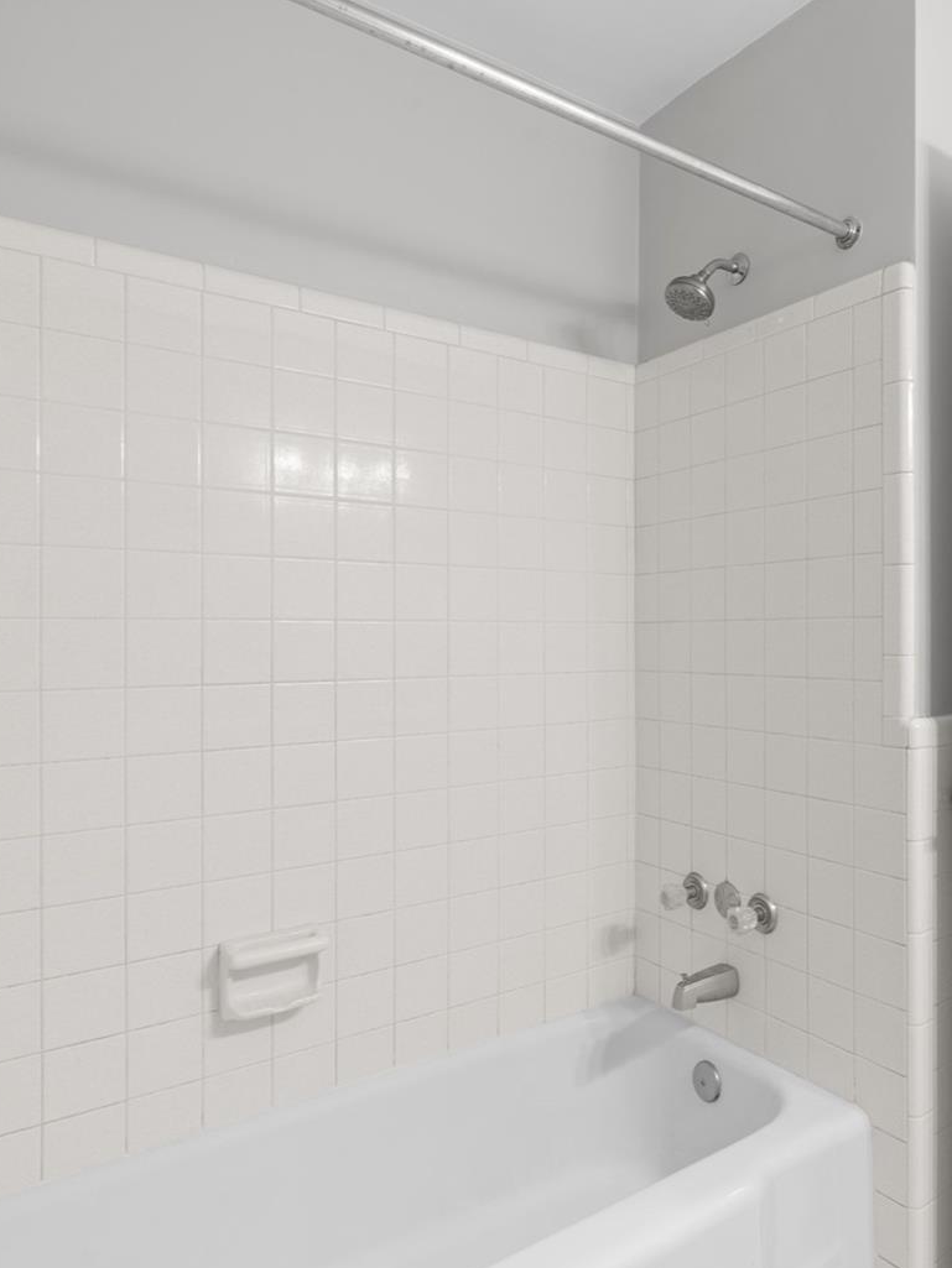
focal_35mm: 24
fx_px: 880
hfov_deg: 55.0
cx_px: 675
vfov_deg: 71.6
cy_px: 638
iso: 250
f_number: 9
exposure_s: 2
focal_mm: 16
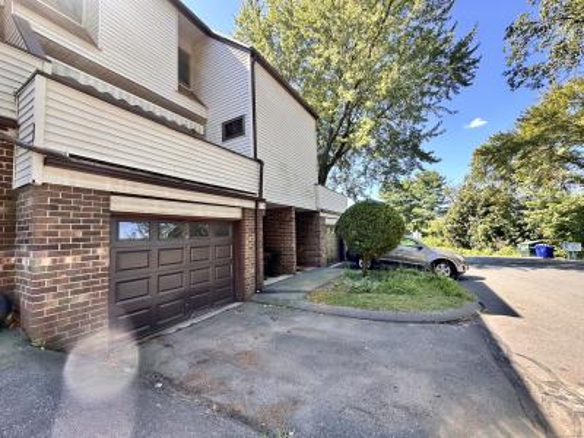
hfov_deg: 102.1
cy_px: 219
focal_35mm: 14
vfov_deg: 85.7
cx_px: 292
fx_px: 236
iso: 40
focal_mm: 2.22
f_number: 2.2
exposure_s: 1/184
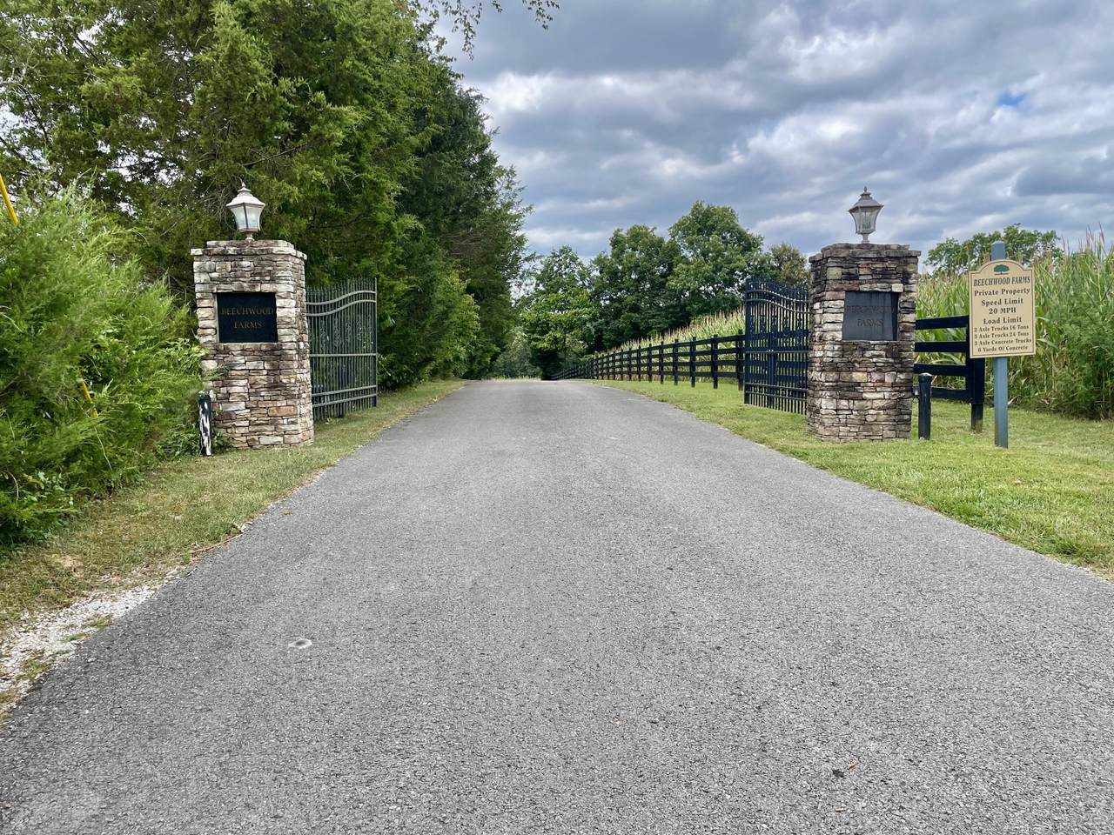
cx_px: 557
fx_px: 837
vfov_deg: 53.1
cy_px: 418
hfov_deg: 67.3
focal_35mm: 26
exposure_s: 1/1949
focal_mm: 4.2
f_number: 1.6
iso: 32
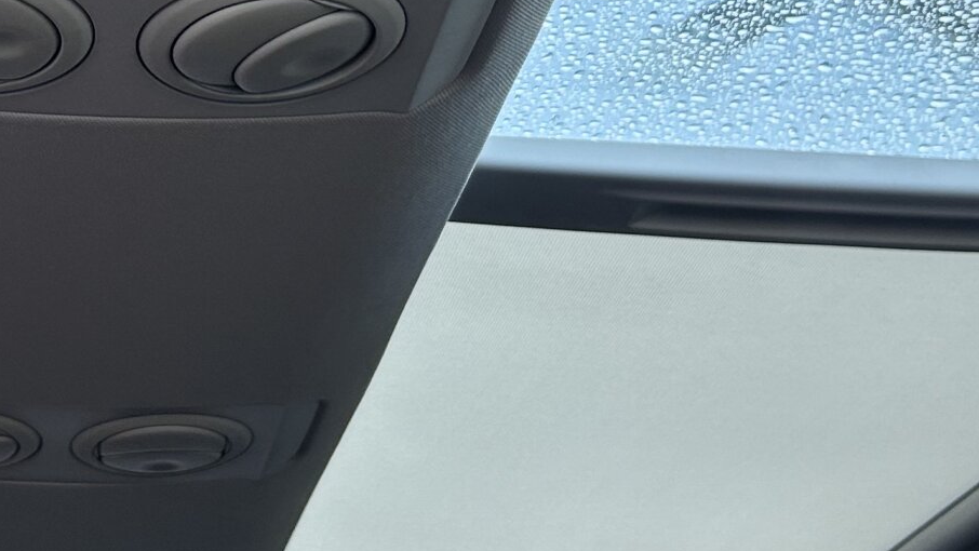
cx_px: 98
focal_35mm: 80
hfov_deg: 25.7
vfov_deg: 14.6
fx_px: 2077
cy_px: -118
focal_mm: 5.7
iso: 80
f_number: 1.5
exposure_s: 1/121
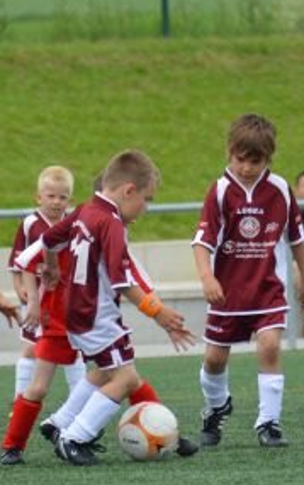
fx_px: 8489
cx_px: 156
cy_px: 262
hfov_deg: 2.1
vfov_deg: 3.3
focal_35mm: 641
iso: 400
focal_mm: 200
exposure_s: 1/1250
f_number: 5.6
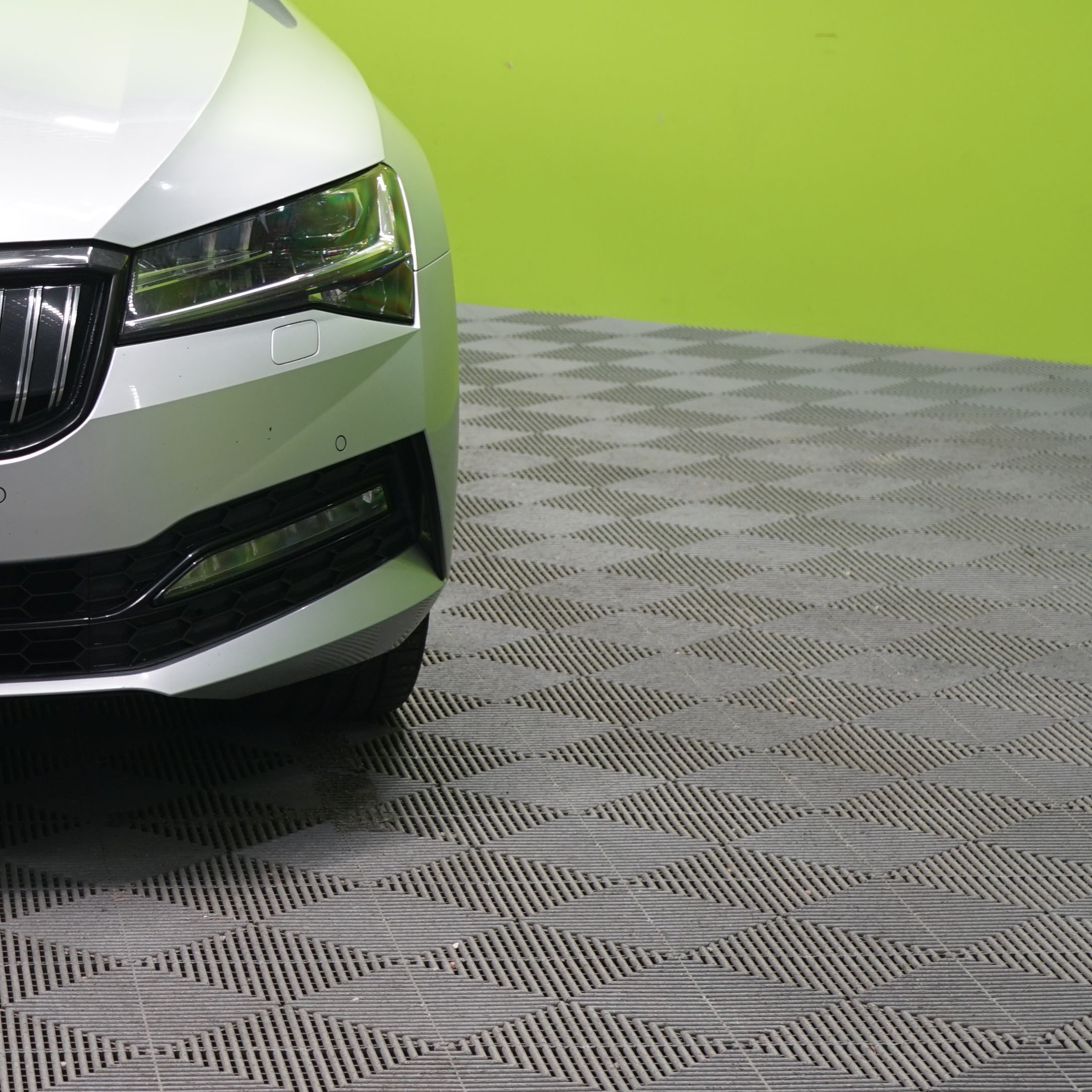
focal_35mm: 104
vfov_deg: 16.7
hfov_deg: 15.9
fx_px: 3712
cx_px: -297
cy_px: 324
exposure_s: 1/6
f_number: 5
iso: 250
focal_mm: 44
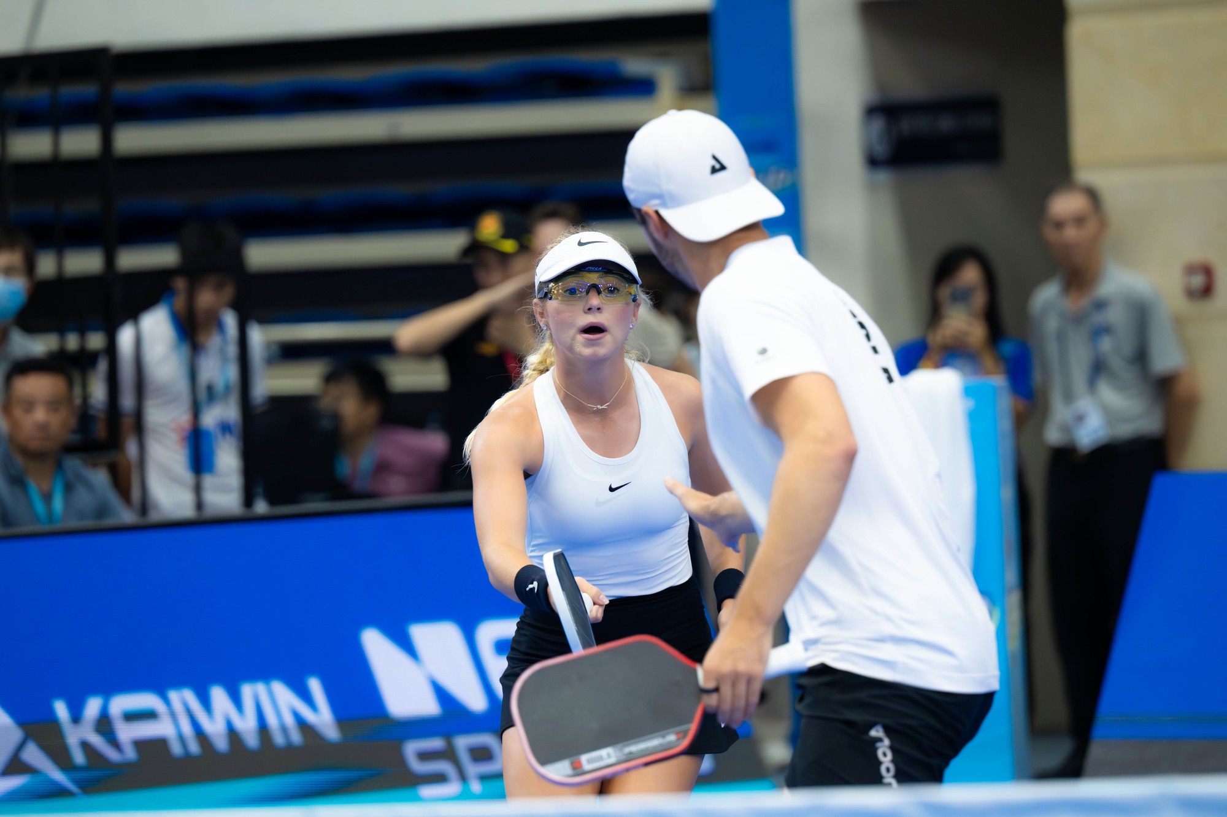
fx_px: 9199
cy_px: 408
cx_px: 614
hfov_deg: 7.6
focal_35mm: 270
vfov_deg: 5.1
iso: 5000
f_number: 3.2
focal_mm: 180
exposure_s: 1/500
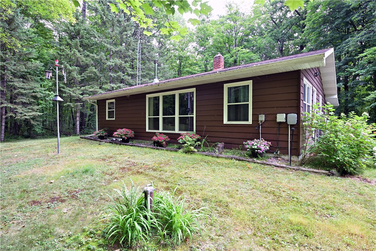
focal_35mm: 18
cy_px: 126
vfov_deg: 67.4
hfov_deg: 90.0
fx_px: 188
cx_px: 188
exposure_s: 1/20
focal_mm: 18
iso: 400
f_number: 5.6
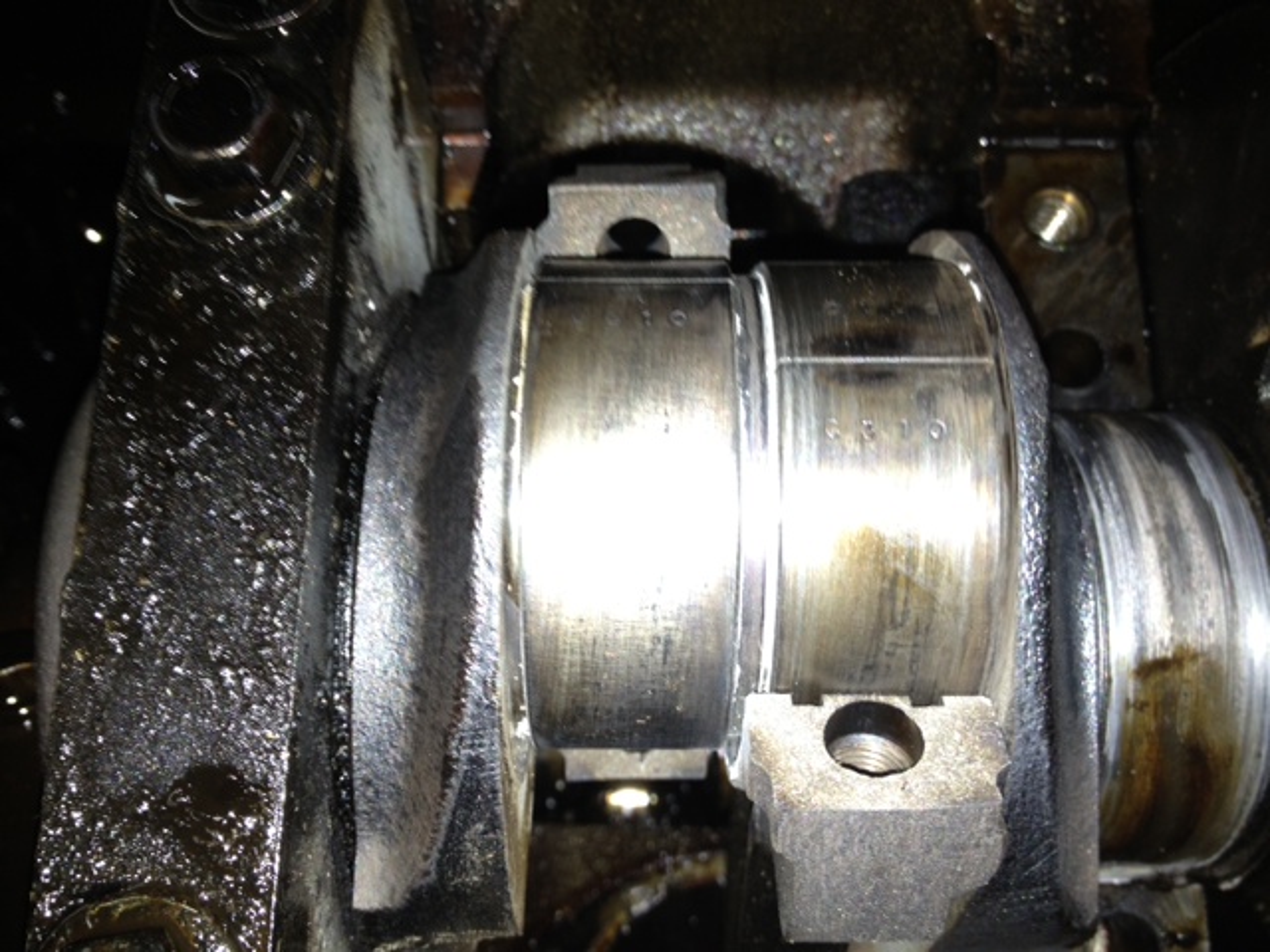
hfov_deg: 52.6
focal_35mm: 35
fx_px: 1284
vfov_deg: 40.7
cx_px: 635
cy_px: 476
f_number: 2.4
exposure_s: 1/20
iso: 64
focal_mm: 4.3
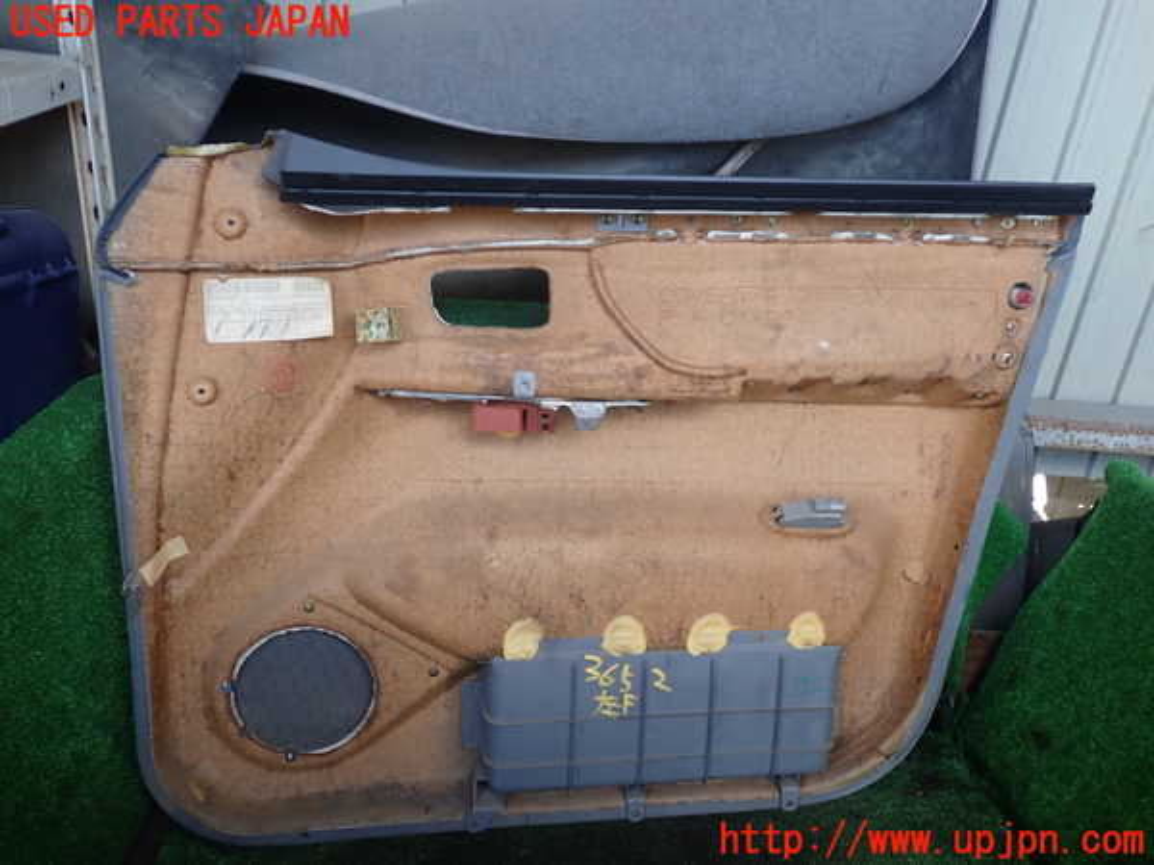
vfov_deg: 46.8
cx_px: 577
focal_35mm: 30
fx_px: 1000
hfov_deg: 60.0
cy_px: 432
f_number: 2.3
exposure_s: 1/100
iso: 100
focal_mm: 5.4
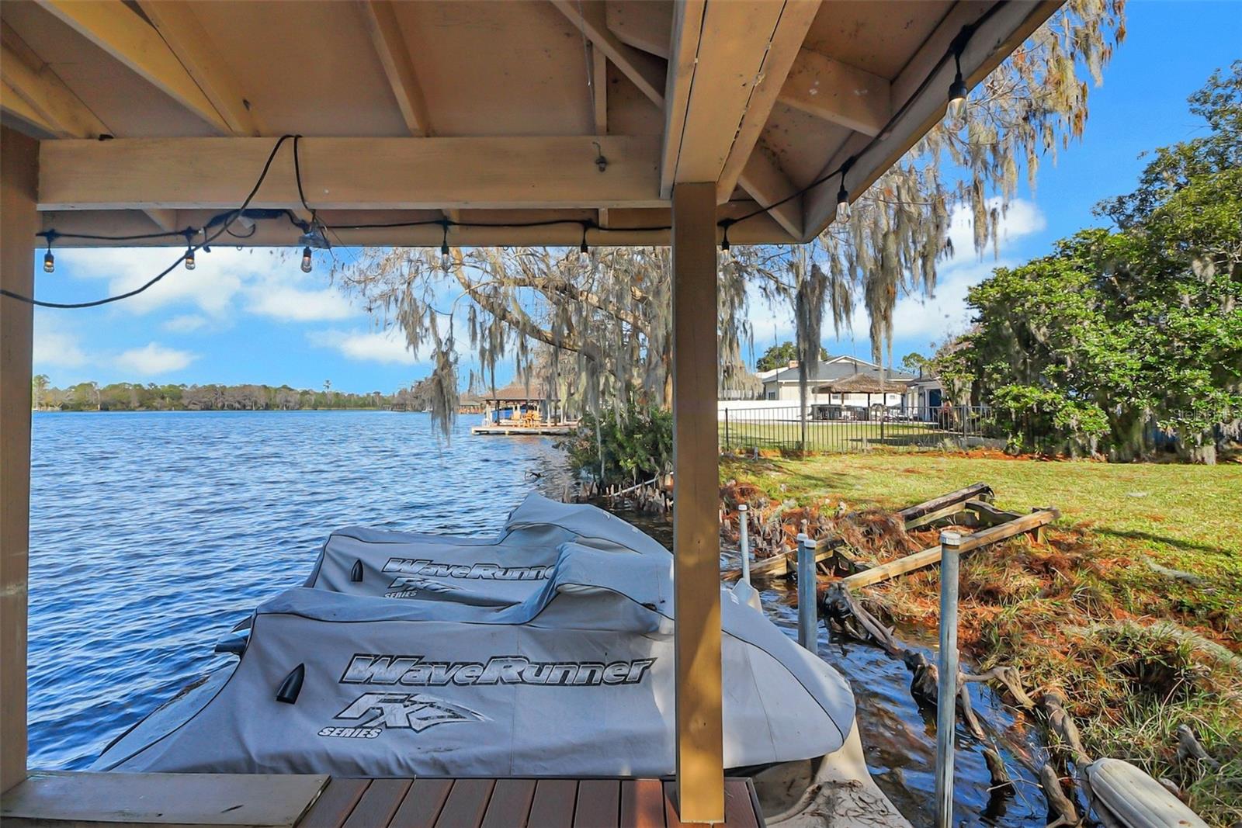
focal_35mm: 15
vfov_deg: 77.3
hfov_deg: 100.4
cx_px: 621
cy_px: 414
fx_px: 518
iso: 200
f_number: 7.1
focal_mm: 10
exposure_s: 1/800
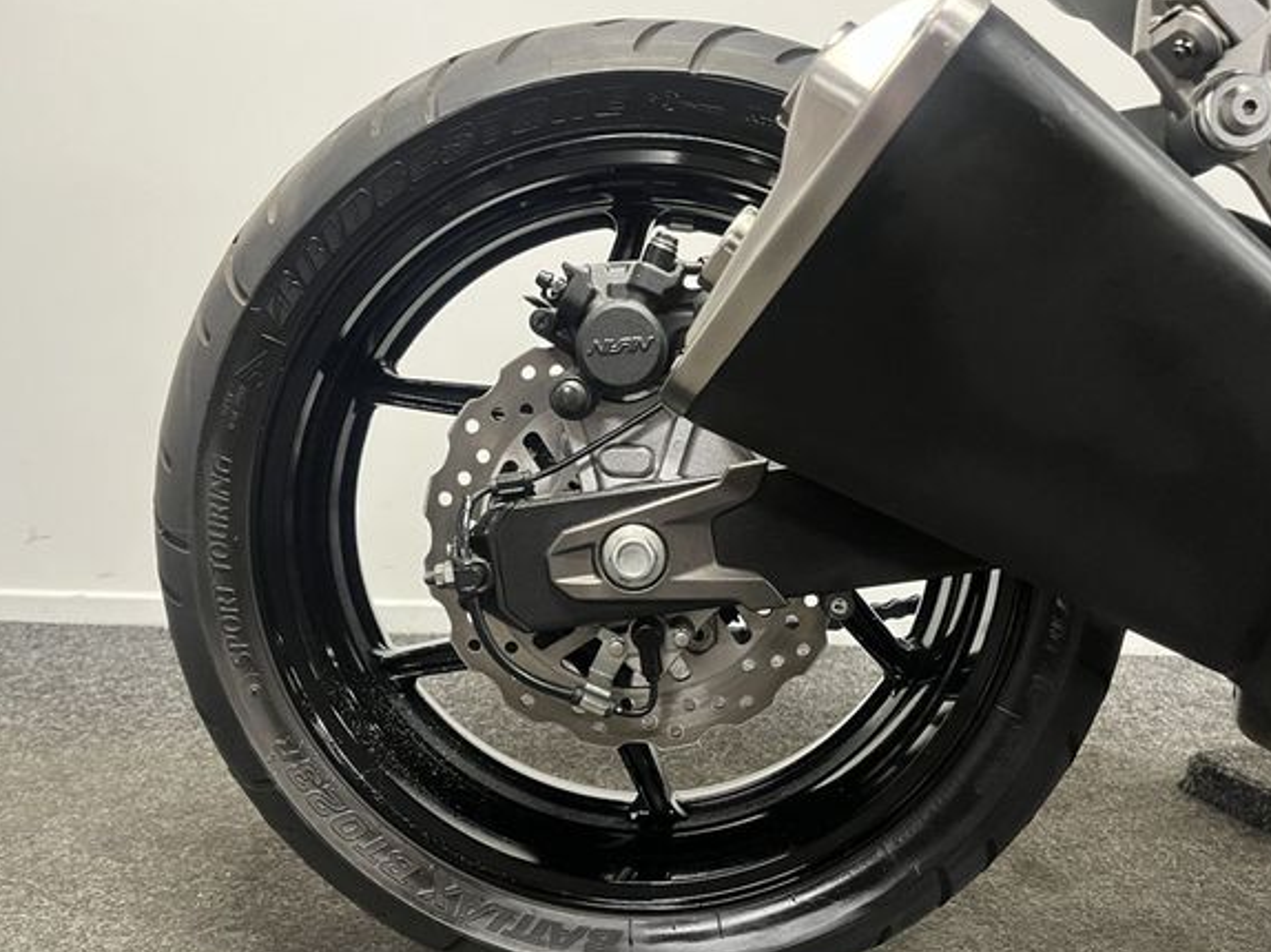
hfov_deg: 61.7
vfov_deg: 48.2
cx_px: 622
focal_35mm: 29
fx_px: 1064
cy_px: 483
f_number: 1.6
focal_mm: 5.1
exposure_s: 1/50
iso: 400
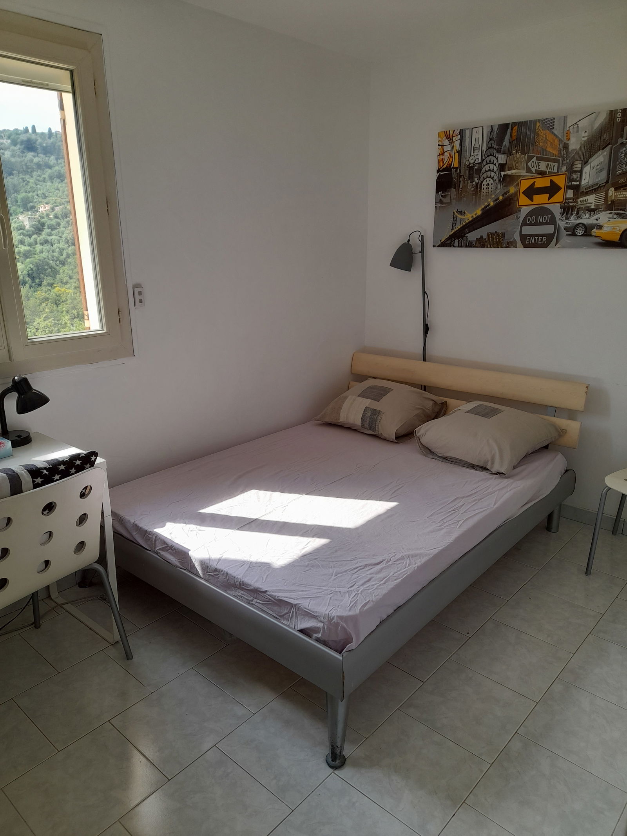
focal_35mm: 25
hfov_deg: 54.9
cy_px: 418
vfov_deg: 69.4
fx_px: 604
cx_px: 314
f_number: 2
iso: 25
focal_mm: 4.6
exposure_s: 1/120
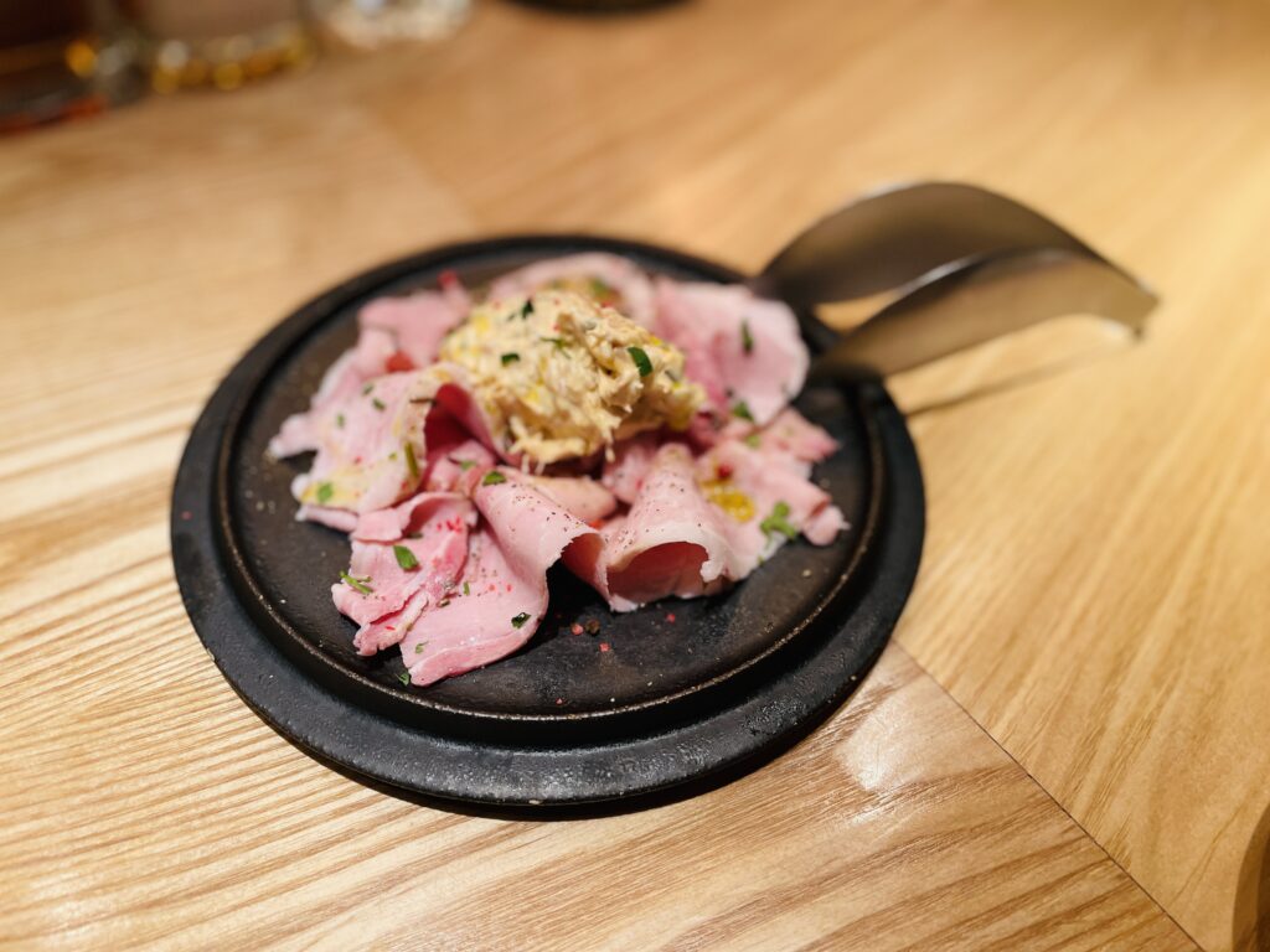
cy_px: 476
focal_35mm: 26
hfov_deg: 67.3
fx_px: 954
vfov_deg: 53.1
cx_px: 635
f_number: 1.6
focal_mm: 4.2
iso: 100
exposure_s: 1/60
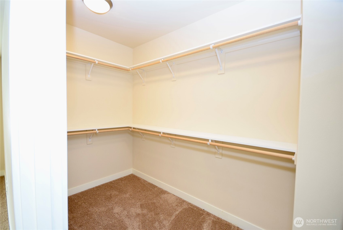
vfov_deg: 77.4
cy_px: 115
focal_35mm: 15
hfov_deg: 100.4
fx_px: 143
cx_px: 172
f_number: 4
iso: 720
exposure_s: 1/60
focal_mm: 10
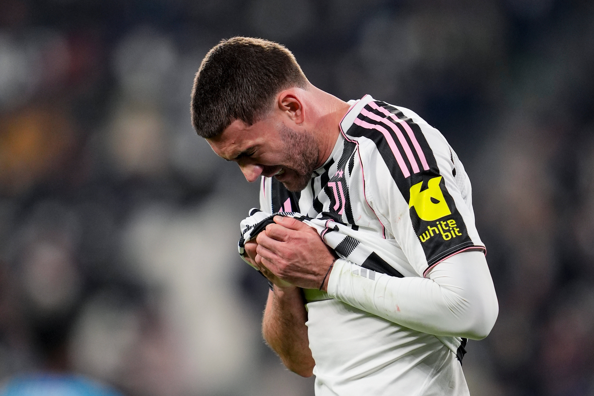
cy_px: 198
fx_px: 6599
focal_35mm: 400
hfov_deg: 5.2
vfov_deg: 3.4
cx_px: 297
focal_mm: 400
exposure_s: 1/1600
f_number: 2.8
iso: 2000
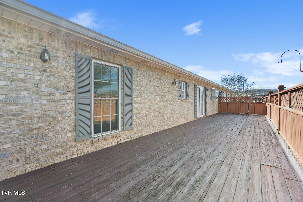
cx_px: 152
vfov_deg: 73.7
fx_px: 135
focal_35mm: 16
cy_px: 101
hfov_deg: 96.7
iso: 100
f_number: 2.8
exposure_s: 1/100
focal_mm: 16
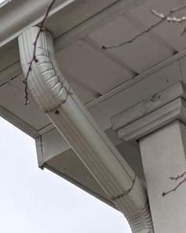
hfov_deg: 8.1
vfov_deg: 10.6
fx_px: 1088
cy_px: 541
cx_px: -403
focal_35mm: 158
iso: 80
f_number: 1.78
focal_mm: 6.76
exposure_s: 1/279
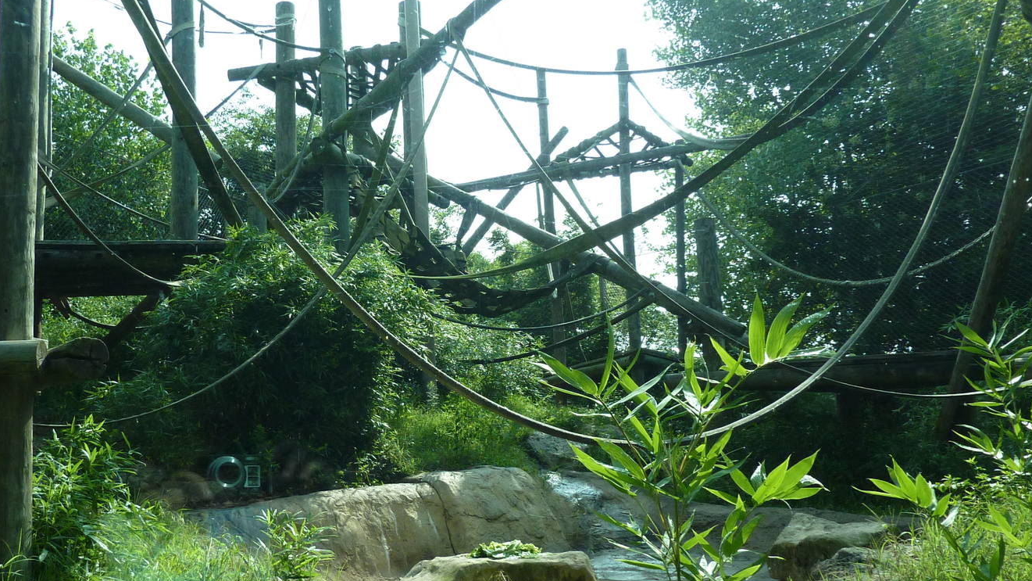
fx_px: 903
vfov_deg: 35.6
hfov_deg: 59.0
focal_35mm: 33
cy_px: 321
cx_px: 409
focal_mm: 4.1
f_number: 3.3
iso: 160
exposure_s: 1/500
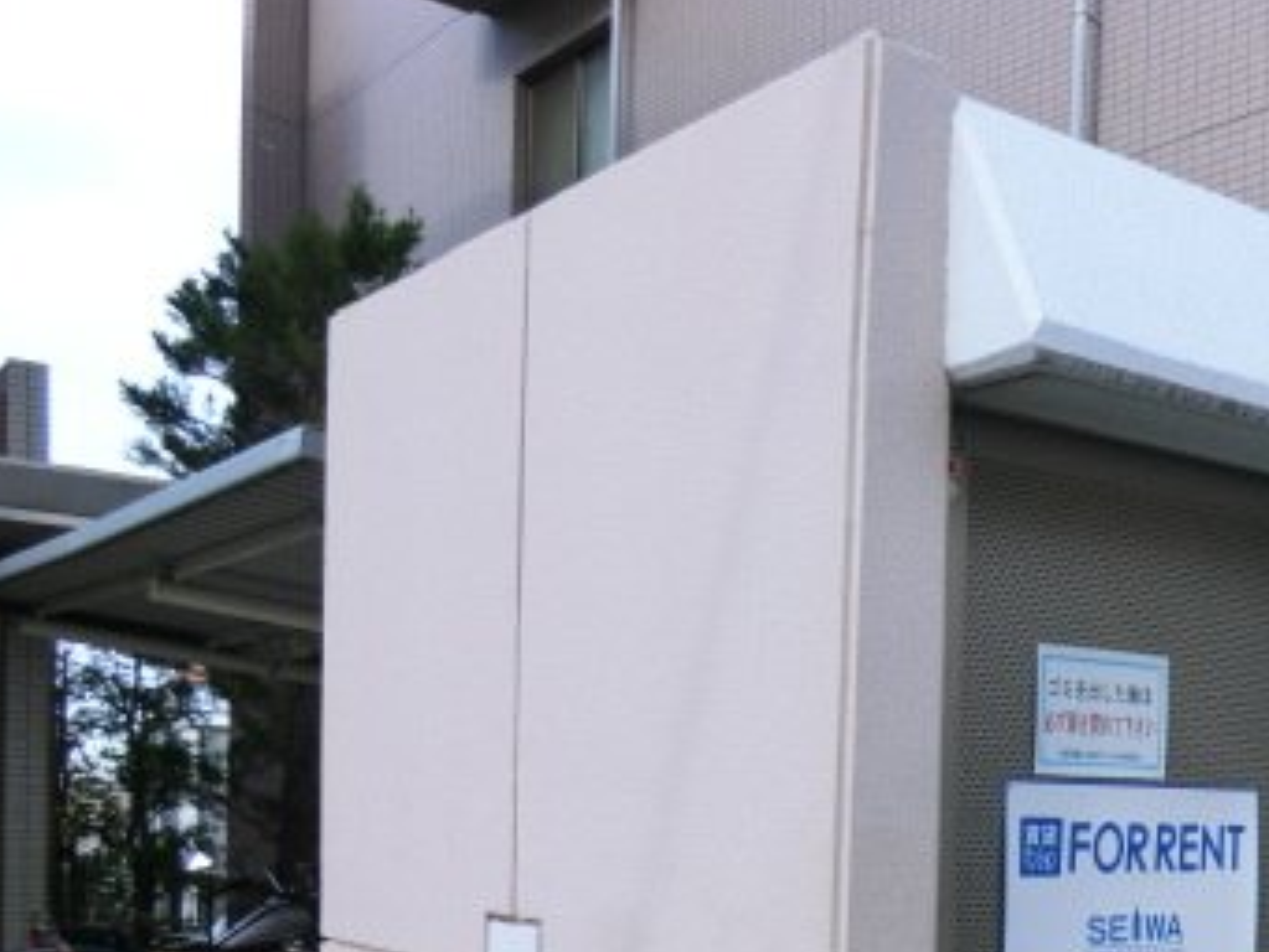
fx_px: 1650
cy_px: 863
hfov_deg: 38.9
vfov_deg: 30.7
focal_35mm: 45
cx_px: 1157
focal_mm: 4.3
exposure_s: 1/400
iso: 80
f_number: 3.2
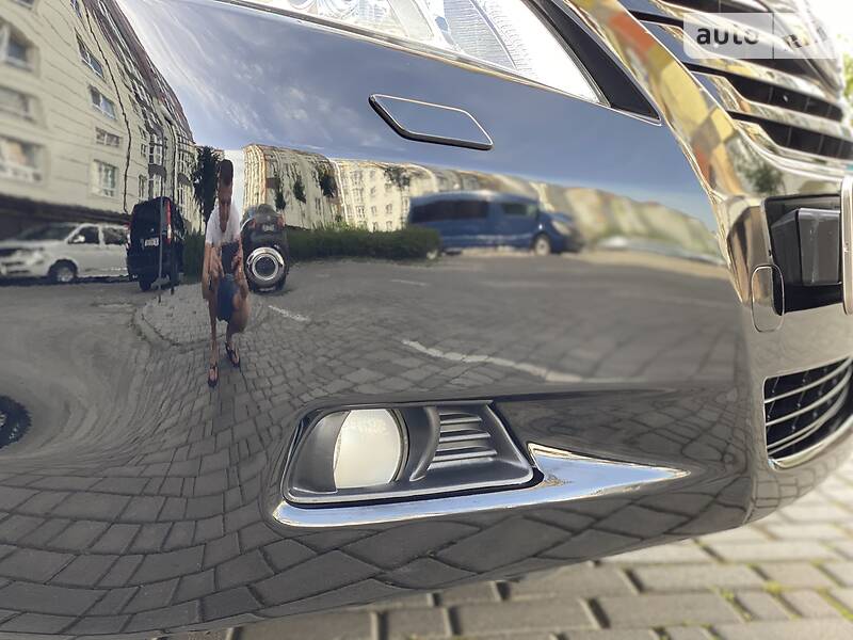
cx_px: 426
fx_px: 1281
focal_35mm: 52
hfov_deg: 36.8
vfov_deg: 28.0
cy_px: 320
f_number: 2
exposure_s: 1/122
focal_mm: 6
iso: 64
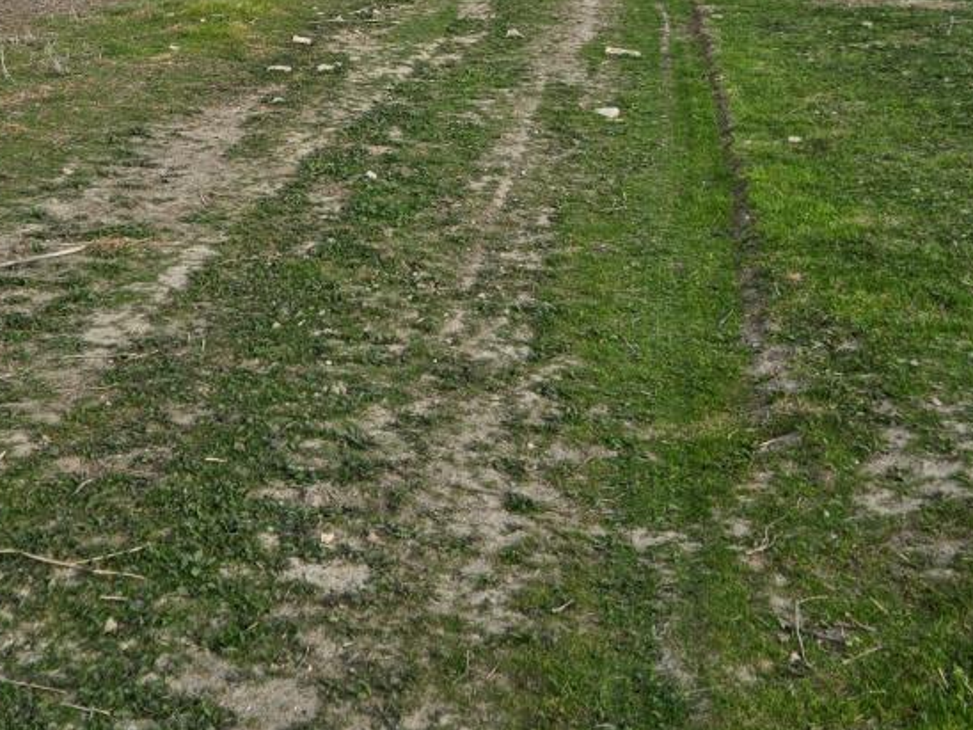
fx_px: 1771
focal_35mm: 63
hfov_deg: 30.6
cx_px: 368
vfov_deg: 22.1
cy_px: -56
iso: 25
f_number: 1.8
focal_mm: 5.4
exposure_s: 1/1606
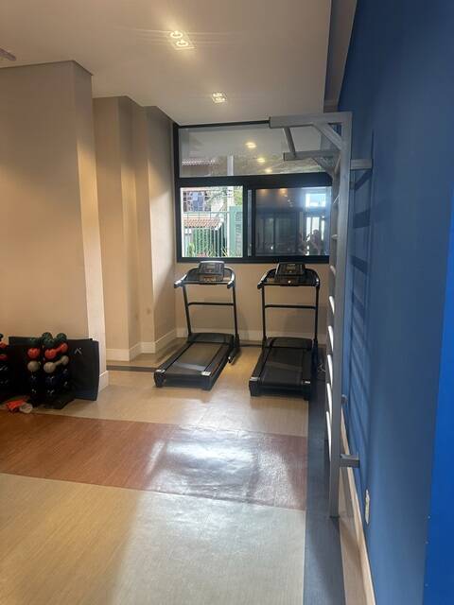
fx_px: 420
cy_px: 302
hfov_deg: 56.8
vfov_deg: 71.6
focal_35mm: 24
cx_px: 227
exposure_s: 1/120
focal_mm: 6.86
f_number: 1.78
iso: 200
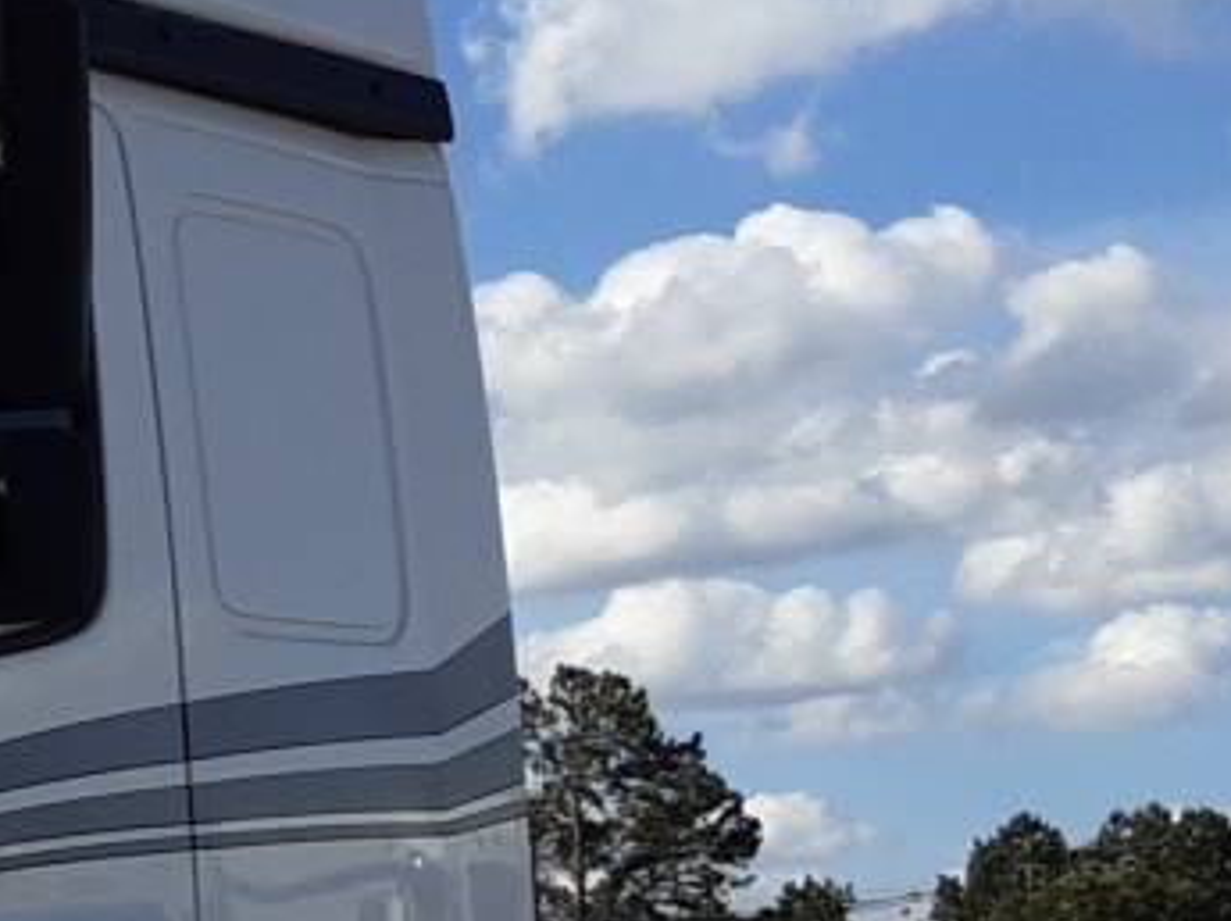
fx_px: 4156
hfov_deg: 15.7
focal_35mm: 117
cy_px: 1060
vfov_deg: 12.4
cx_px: -521
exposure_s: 1/2092
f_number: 1.9
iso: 40
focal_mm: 2.9
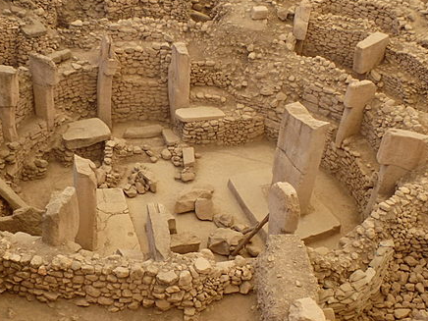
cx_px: 190
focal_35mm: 47
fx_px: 581
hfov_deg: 40.4
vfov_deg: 30.9
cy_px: 166
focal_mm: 5.7
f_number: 4.2
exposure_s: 1/160
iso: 125
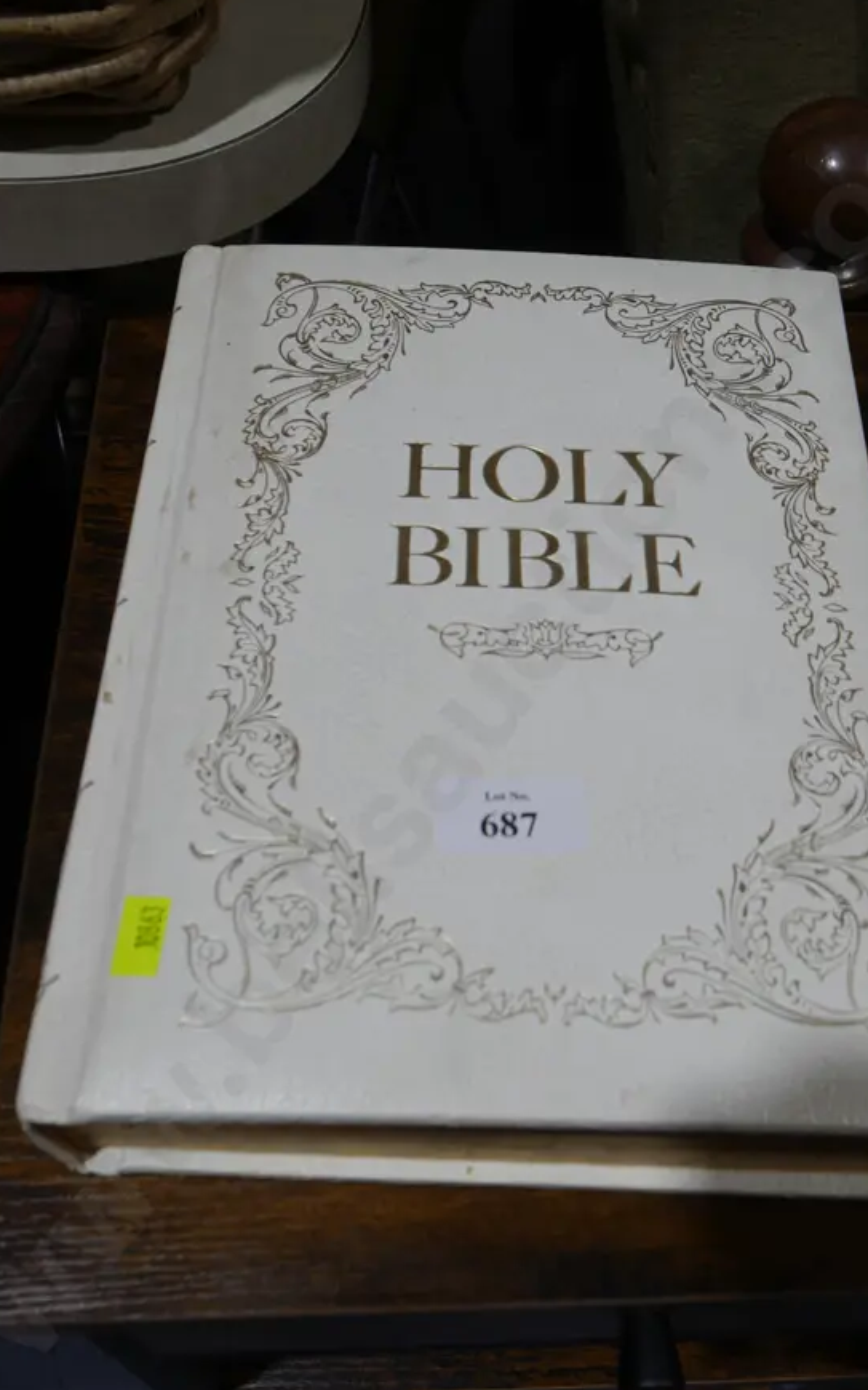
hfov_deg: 36.2
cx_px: 495
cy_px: 694
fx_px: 1325
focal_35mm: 35
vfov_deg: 55.3
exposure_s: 1/160
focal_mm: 14
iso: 200
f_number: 4.5
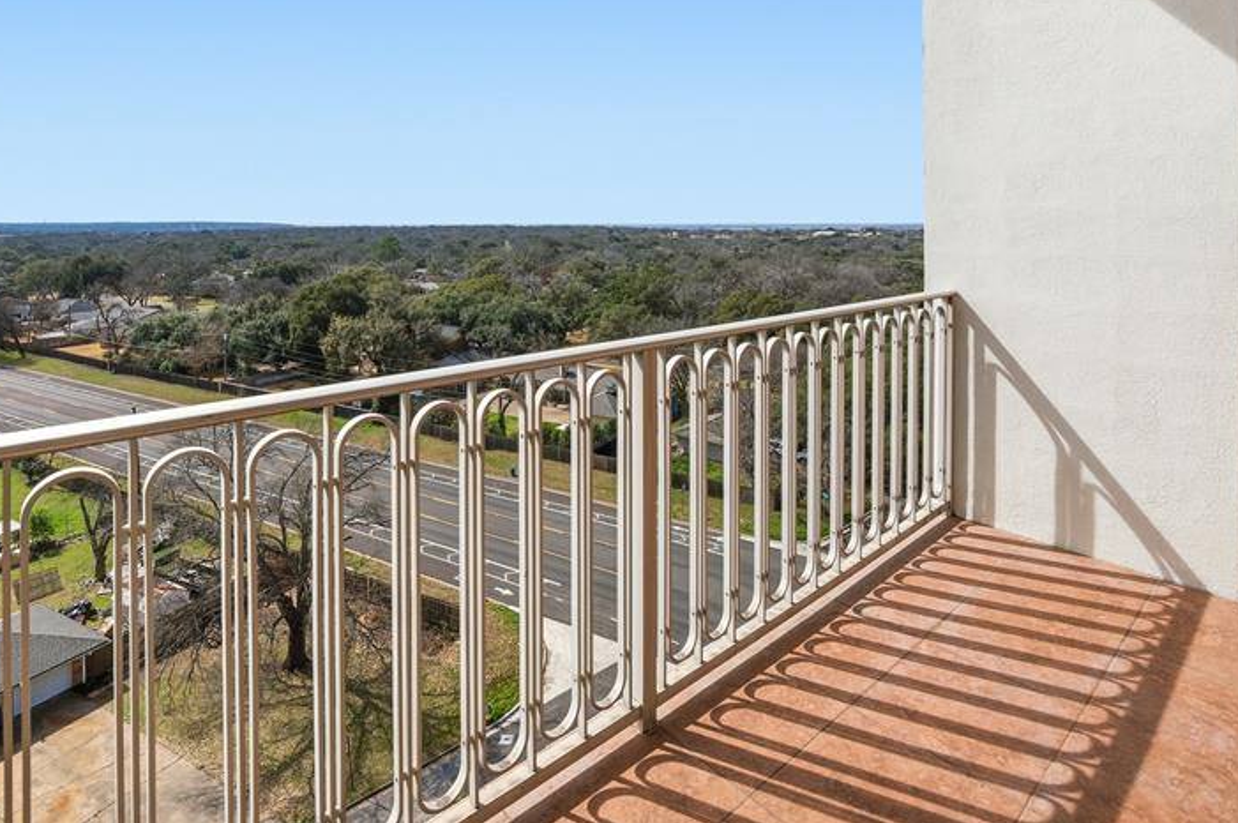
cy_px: 225
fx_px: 653
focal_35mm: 19
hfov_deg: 87.0
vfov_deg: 61.5
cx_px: 625
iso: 250
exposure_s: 1/8000
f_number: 9
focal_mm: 13
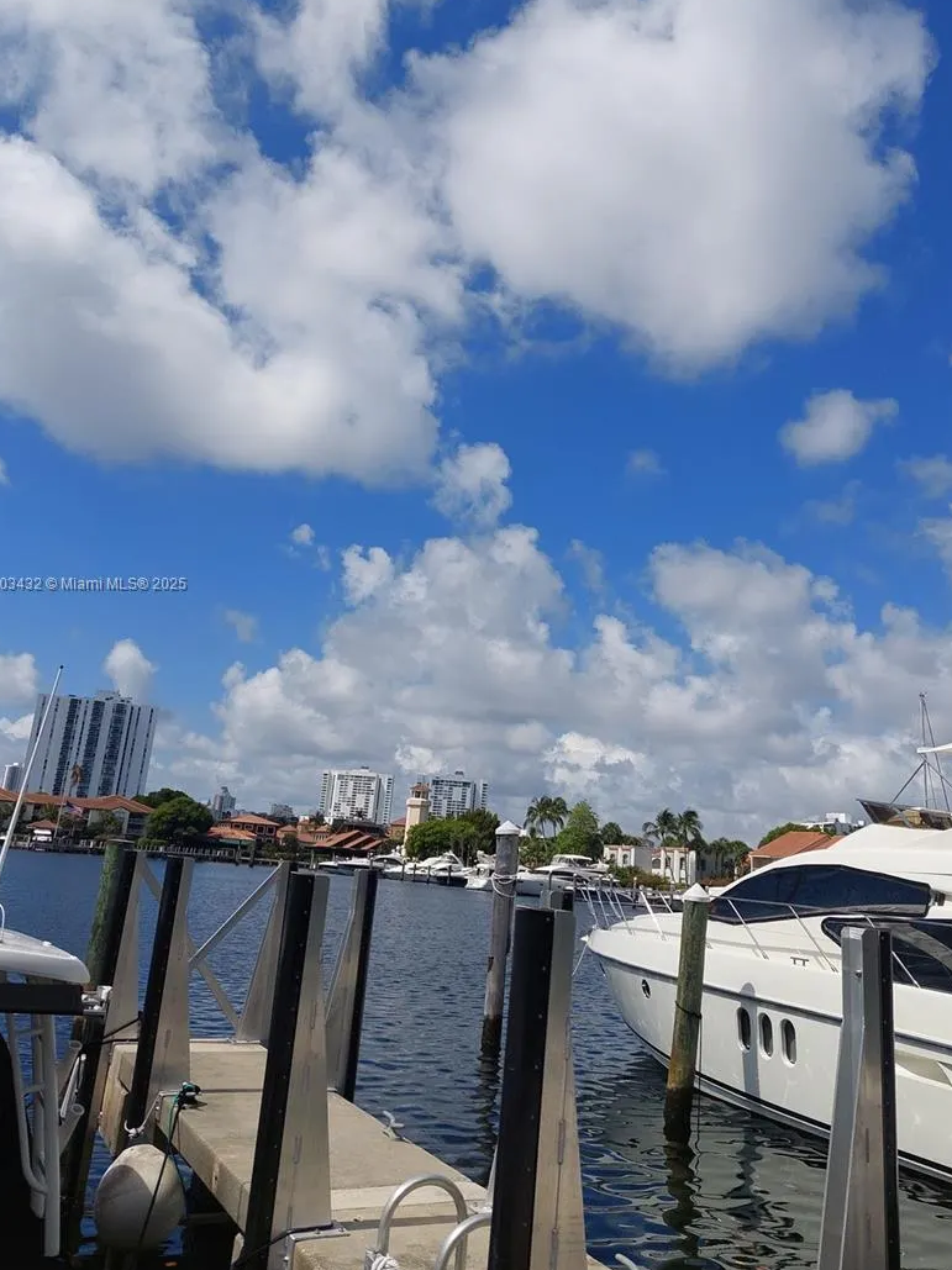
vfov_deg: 63.4
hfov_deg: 49.7
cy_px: 585
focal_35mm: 28
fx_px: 1027
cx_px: 516
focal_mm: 5.23
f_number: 1.8
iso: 40
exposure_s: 1/3990
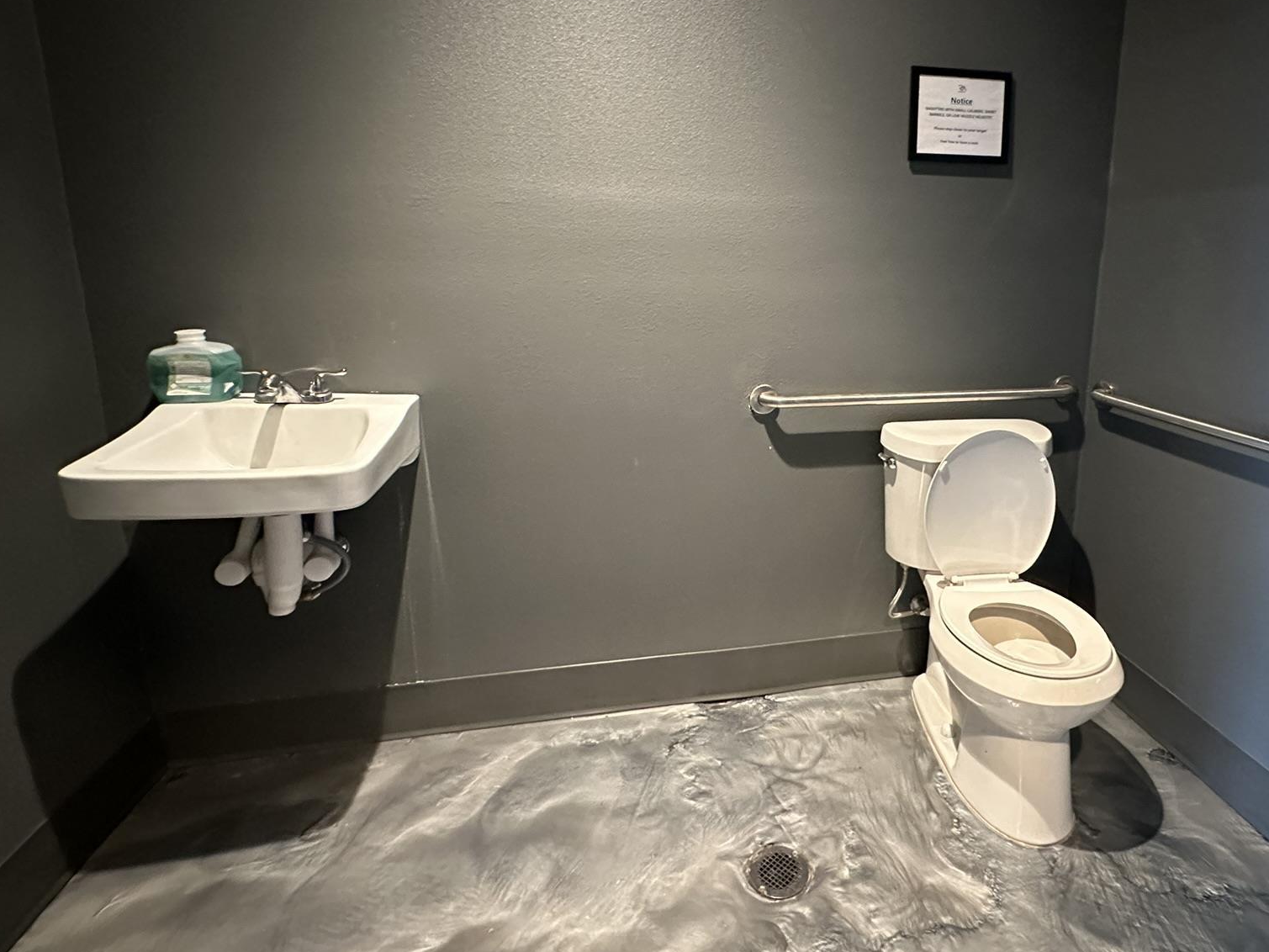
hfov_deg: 83.4
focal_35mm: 19
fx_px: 697
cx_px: 772
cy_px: 391
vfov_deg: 68.2
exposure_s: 1/40
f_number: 2.2
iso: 1000
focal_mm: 2.22
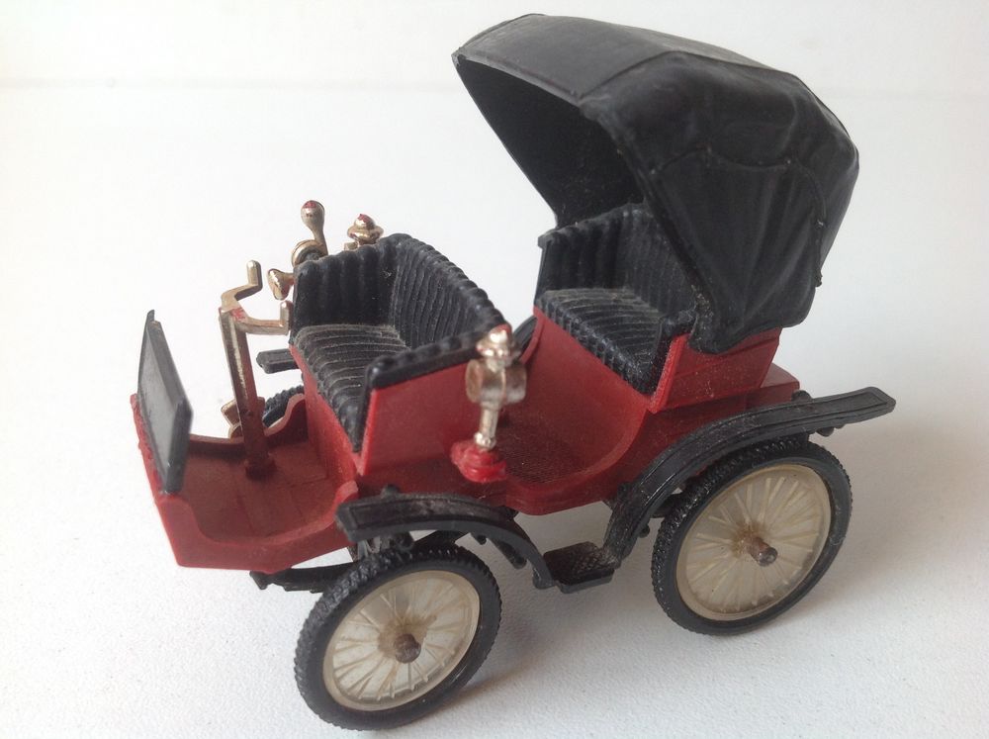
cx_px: 494
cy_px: 370
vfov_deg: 40.6
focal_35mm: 35
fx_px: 999
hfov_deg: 52.7
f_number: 2.4
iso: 80
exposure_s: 1/120
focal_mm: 4.28
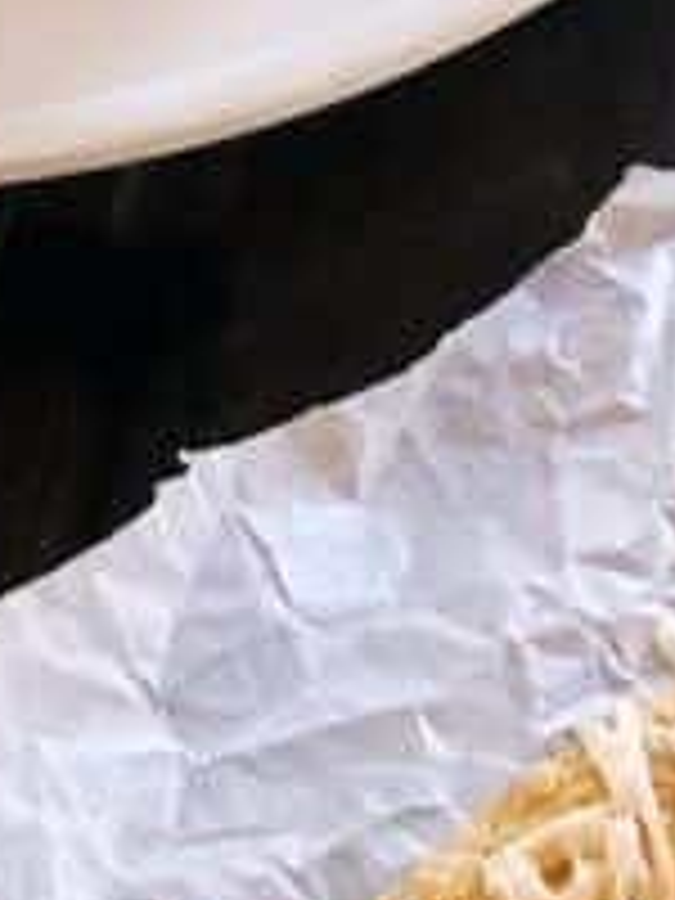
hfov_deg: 5.3
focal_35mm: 273
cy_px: 824
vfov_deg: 7.2
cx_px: 1336
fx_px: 7098
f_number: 2.8
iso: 200
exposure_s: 1/30
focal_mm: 6.6
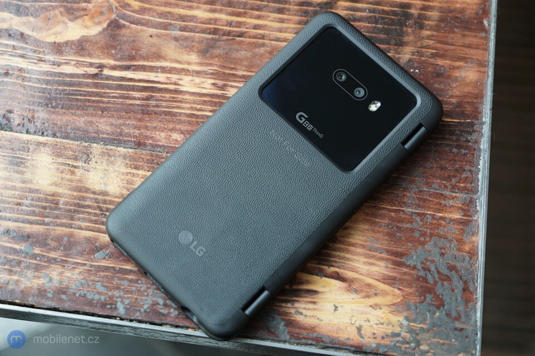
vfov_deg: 25.5
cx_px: 268
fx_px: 787
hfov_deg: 37.5
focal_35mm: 53
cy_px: 178
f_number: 4
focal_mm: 53
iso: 1250
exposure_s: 1/200
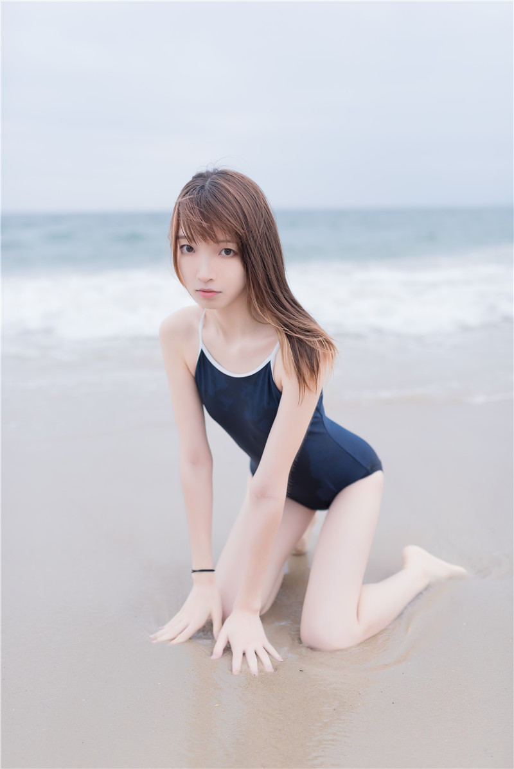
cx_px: 257
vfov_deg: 54.4
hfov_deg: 37.9
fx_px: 749
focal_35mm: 35
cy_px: 384
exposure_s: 1/800
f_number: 2
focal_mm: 35
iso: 160
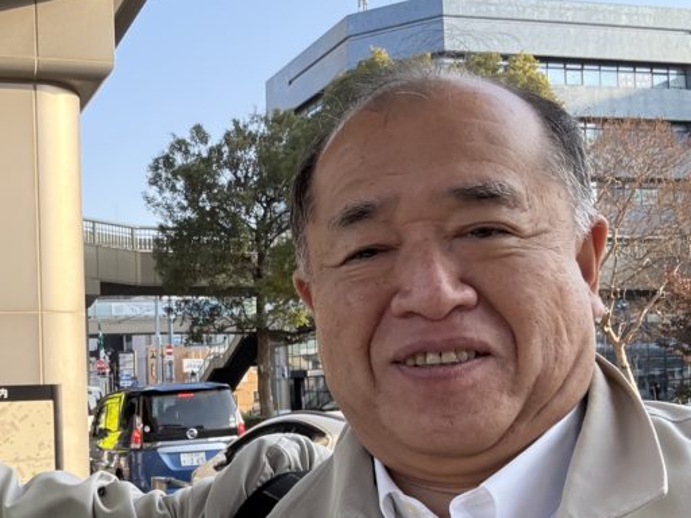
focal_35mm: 46
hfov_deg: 38.3
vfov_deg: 31.3
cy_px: 337
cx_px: 65
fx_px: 918
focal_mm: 2.69
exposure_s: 1/243
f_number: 1.9
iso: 40
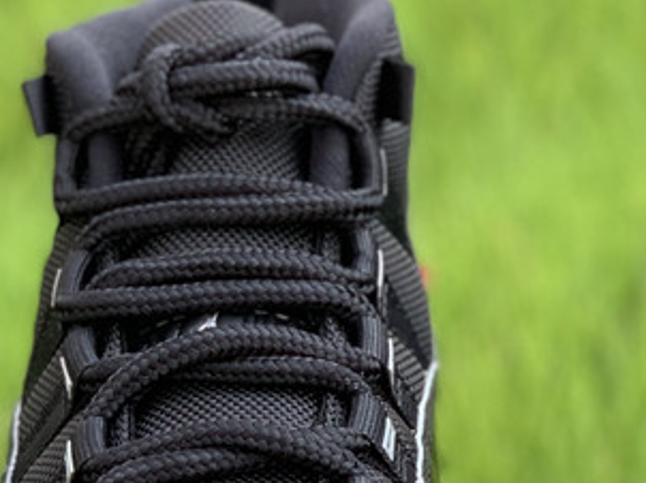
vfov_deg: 9.5
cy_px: 477
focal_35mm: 155
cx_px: 552
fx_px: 2890
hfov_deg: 12.7
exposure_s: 1/122
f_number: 2.4
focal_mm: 6
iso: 16
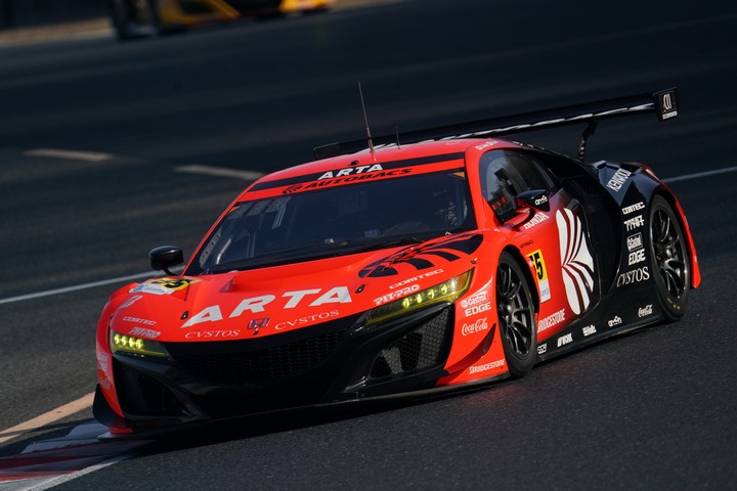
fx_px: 12037
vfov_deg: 2.3
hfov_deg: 3.5
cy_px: 246
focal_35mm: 588
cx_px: 368
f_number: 6.3
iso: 200
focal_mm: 588
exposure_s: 1/1250
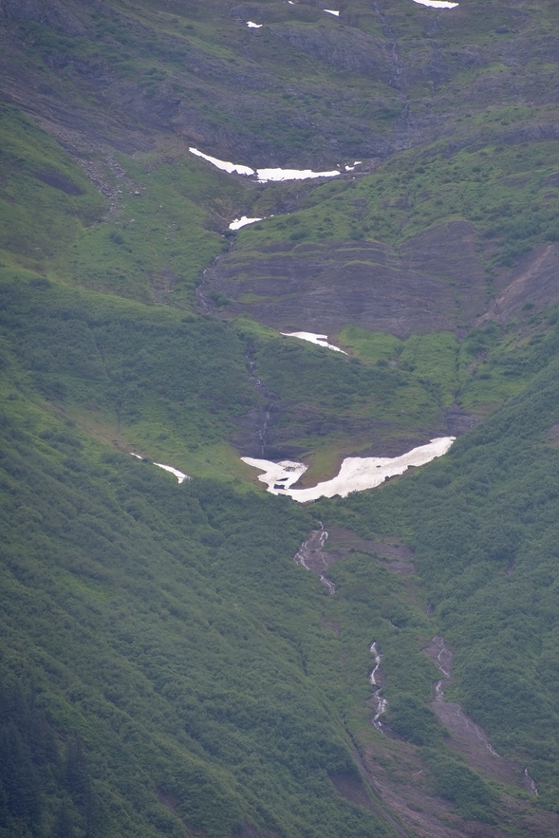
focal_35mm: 435
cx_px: 370
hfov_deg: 3.2
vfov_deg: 4.7
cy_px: 378
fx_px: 10127
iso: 280
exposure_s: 1/640
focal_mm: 300
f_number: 5.6
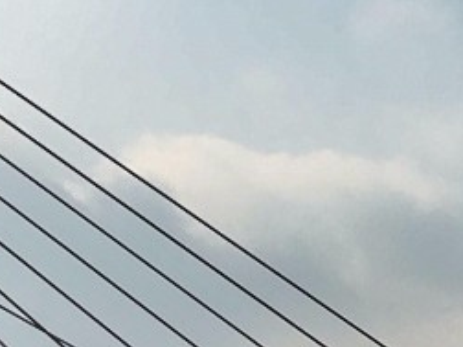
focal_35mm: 184
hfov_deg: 10.6
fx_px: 2461
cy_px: 481
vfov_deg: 7.9
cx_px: 562
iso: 25
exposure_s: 1/1570
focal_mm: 4.15
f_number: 2.2
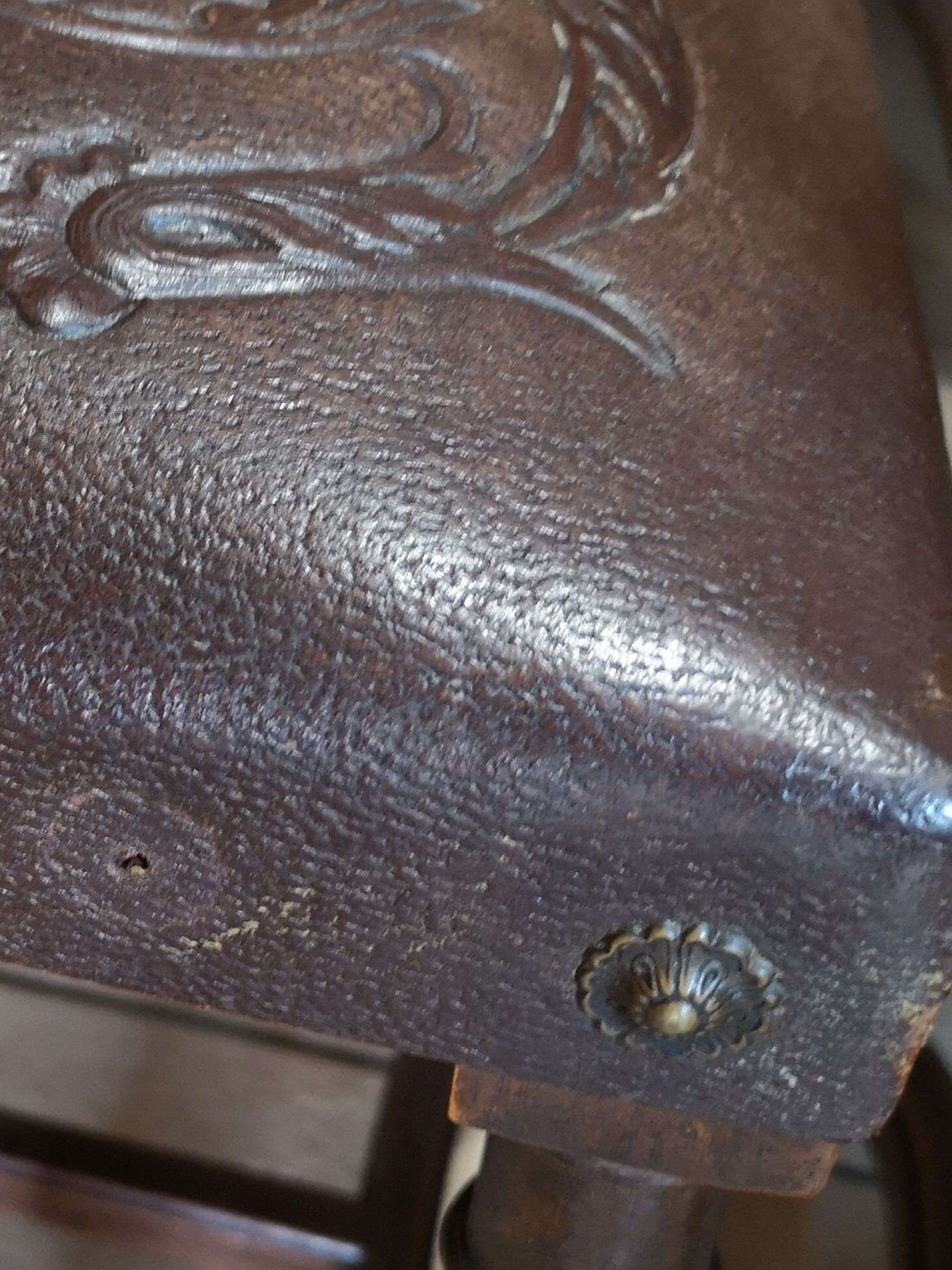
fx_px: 1870
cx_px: 98
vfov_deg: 37.2
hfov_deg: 27.5
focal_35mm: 51
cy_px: 808
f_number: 1.8
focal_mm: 3.95
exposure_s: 1/20
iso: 500
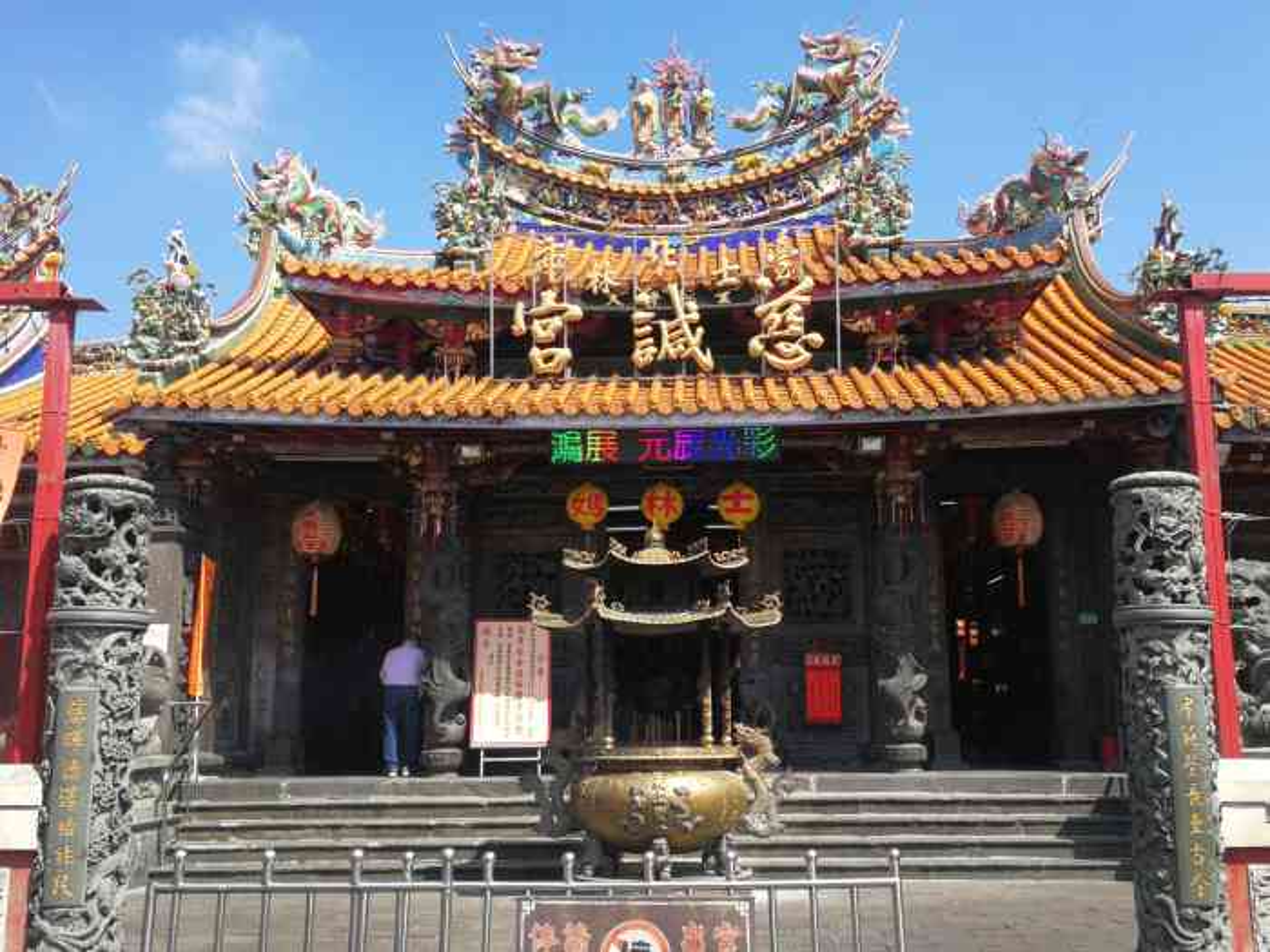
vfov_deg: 40.7
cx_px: 635
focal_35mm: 35
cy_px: 476
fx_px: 1284
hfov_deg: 52.6
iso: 50
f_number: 2.2
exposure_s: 1/714
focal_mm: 3.95
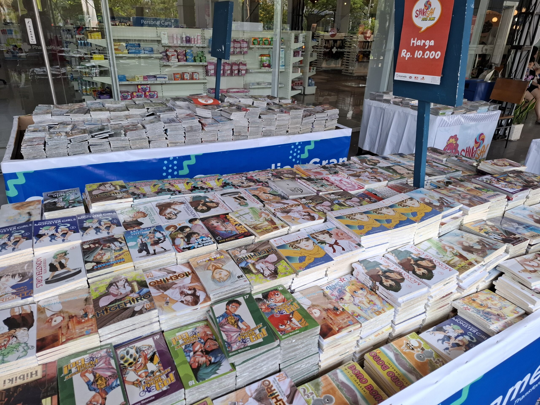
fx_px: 359
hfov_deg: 73.9
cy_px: 202
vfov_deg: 58.9
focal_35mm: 23
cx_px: 270
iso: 50
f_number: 1.8
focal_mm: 5.54
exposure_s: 1/116
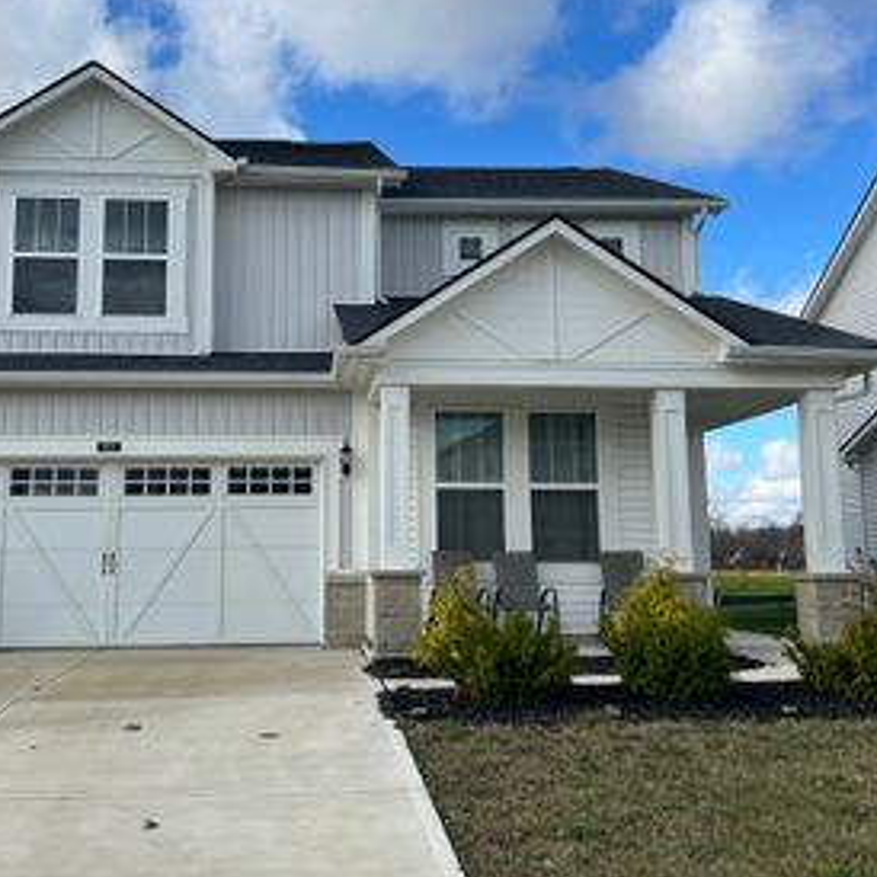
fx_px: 1204
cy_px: 379
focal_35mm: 42
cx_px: 374
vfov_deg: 39.9
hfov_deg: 39.9
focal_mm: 5.7
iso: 50
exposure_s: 1/3968
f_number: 1.5
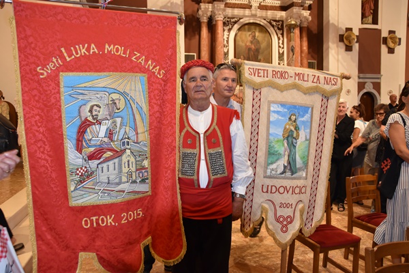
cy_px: 136
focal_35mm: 30
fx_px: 341
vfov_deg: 43.6
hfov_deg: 61.9
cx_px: 204
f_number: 4
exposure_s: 1/60
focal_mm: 20
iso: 800
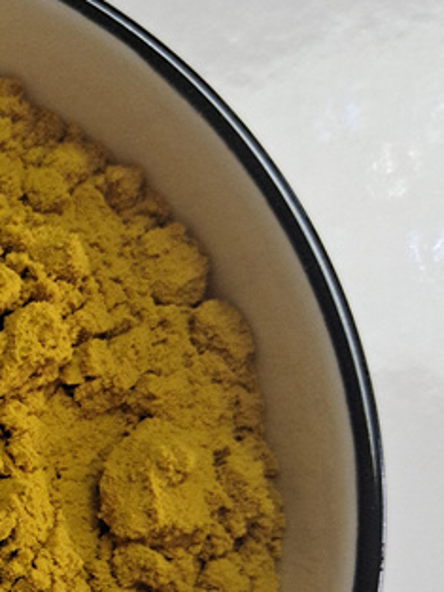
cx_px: -200
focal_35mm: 75
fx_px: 1282
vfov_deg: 24.9
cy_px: 571
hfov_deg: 17.8
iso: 195
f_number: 1.79
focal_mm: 4.71
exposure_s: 1/100
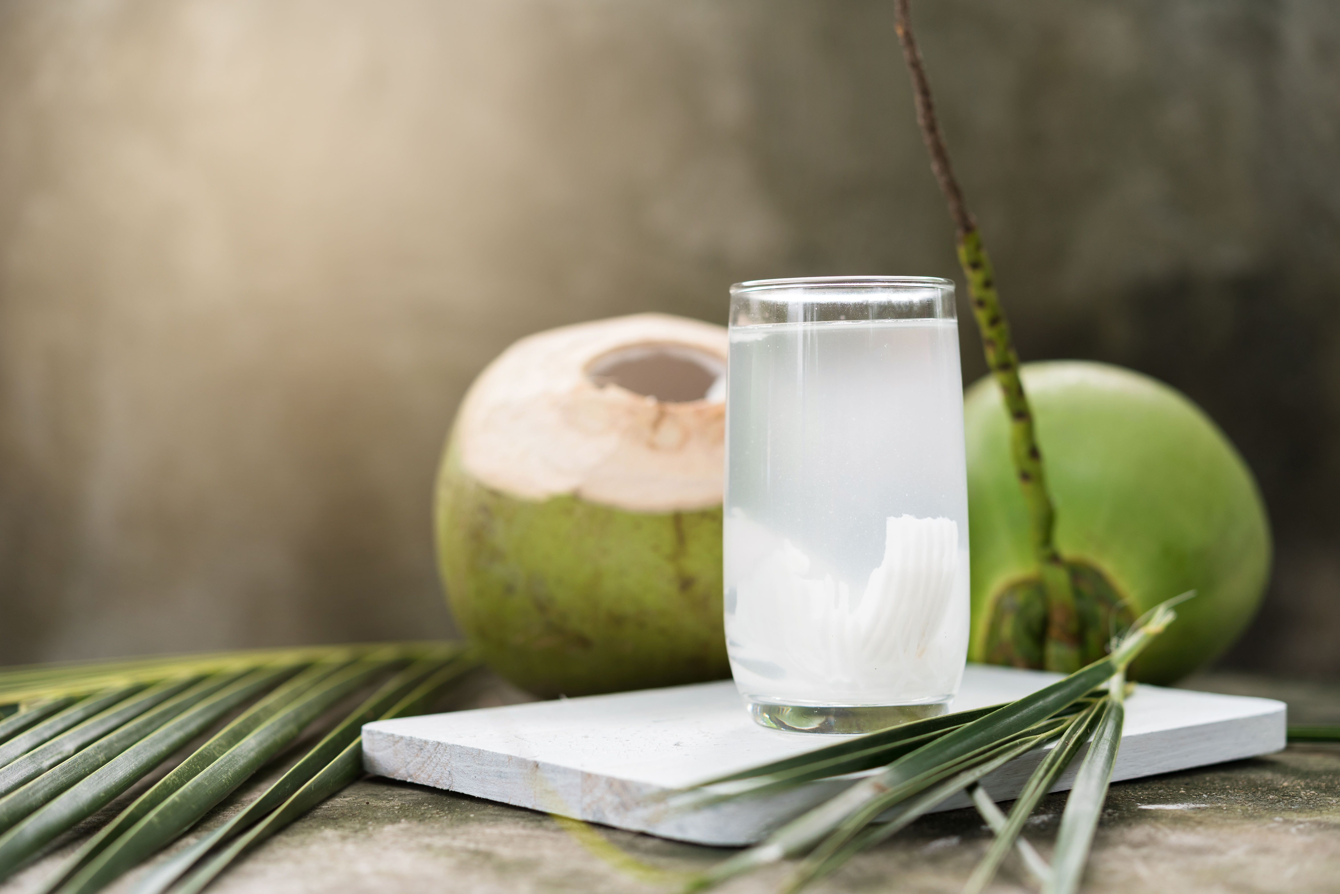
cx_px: 670
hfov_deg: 33.4
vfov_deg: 22.6
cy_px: 447
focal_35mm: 60
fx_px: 2234
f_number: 4
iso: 200
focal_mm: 60
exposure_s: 1/125
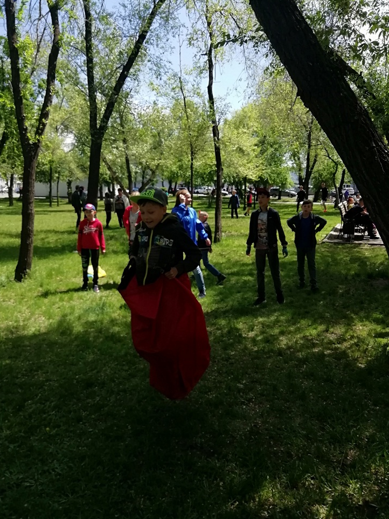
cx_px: 187
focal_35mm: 27
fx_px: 405
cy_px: 265
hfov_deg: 51.3
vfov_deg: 65.3
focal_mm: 3.21
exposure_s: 1/675
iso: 50
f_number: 2.2
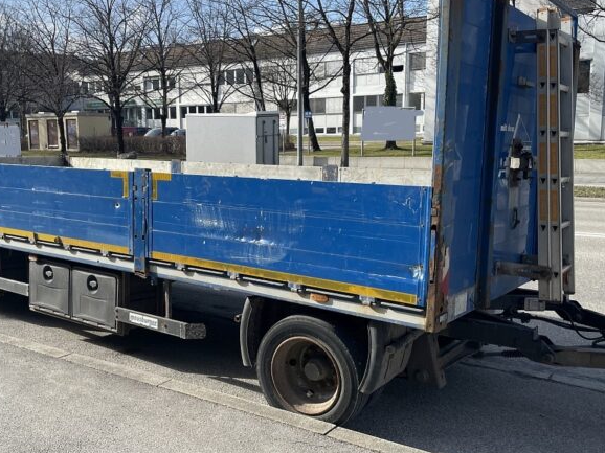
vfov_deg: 39.6
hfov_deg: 51.2
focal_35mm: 36
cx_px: 255
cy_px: 223
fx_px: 629
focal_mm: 4.2
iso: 32
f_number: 1.6
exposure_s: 1/1770
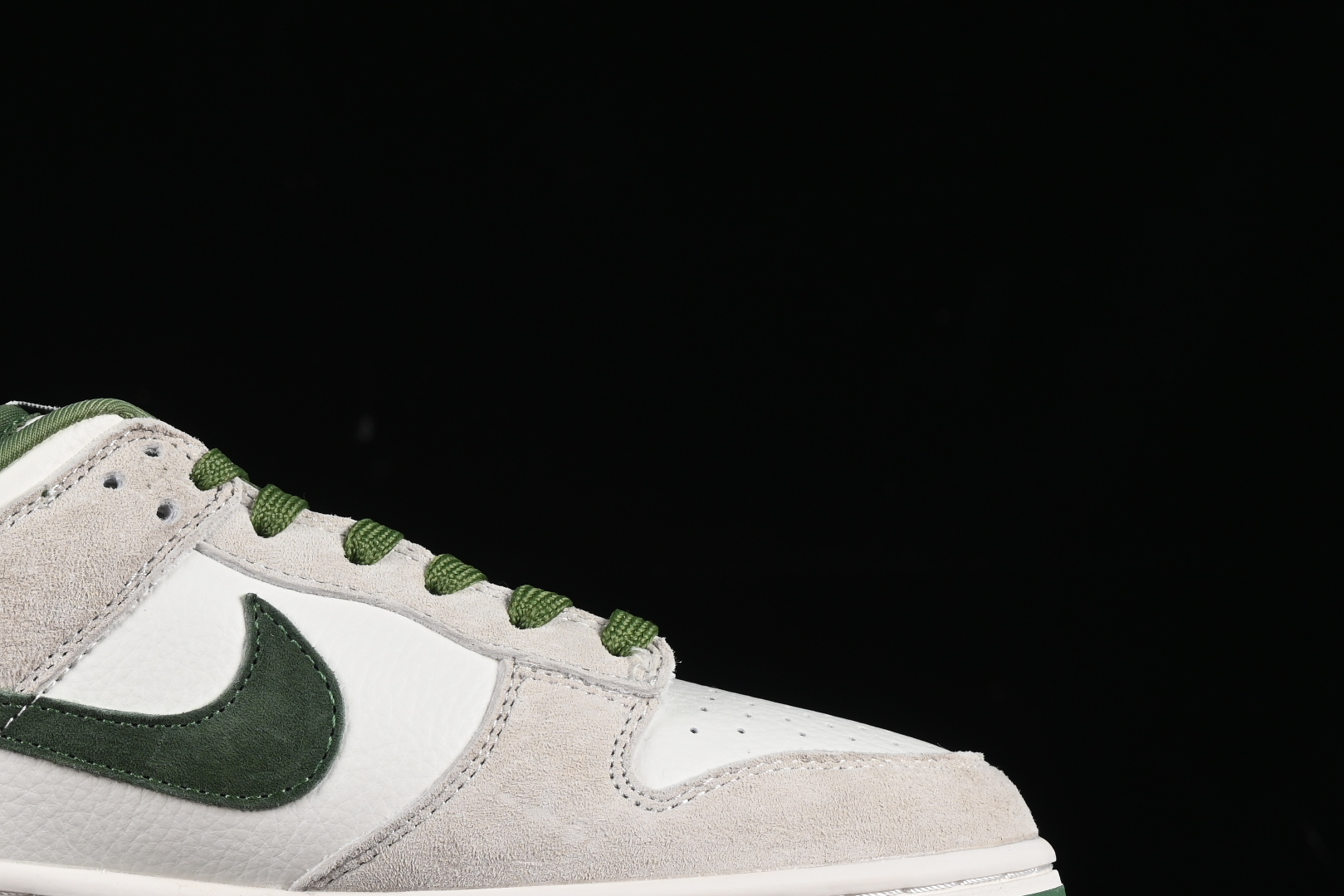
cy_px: 528
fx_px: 4815
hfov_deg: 15.8
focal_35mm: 129
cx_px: 276
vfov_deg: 10.6
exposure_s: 1/80
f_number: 8
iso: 160
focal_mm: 50
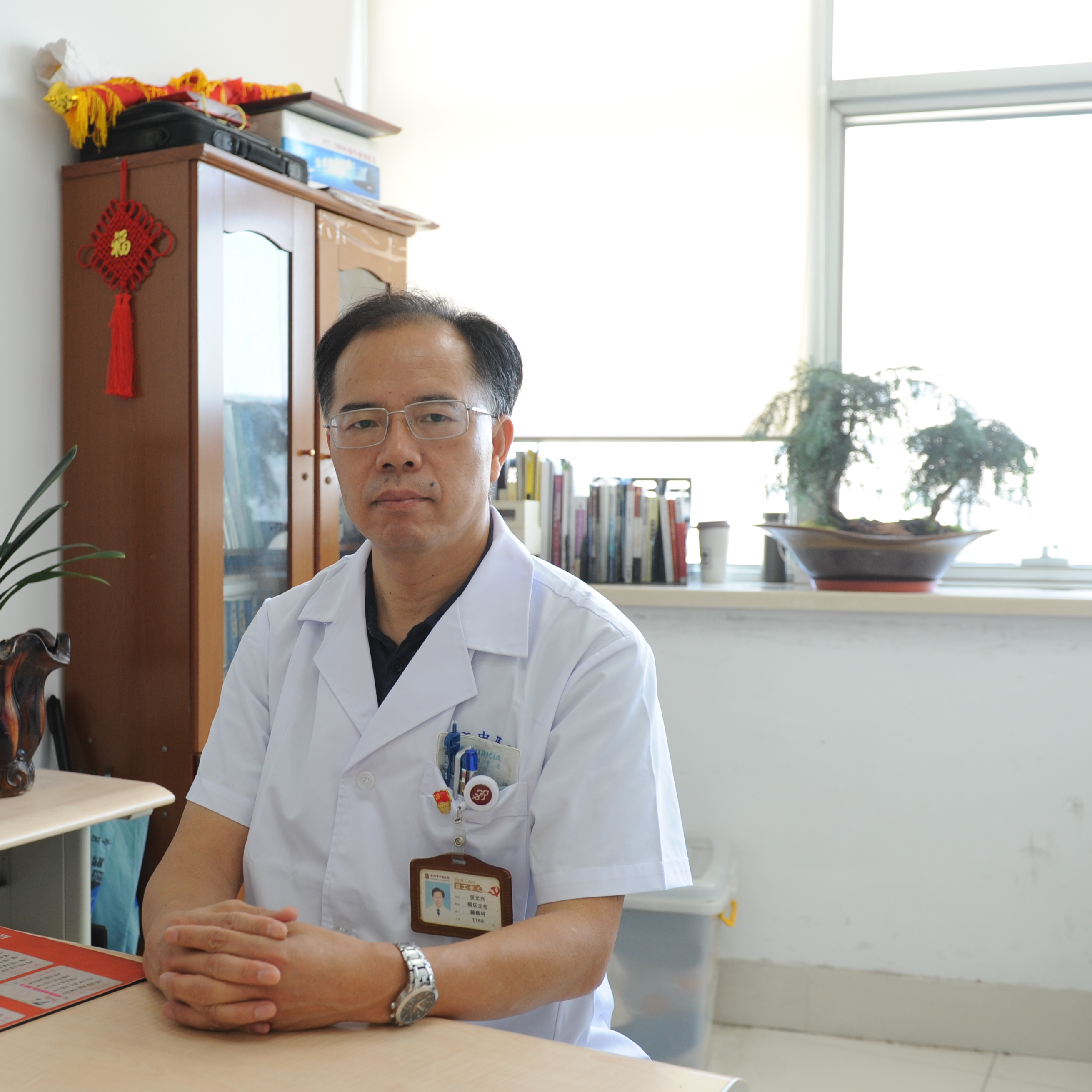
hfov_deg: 41.3
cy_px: 563
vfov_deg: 41.9
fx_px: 1428
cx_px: 356
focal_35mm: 40
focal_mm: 29
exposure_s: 1/125
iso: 800
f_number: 4
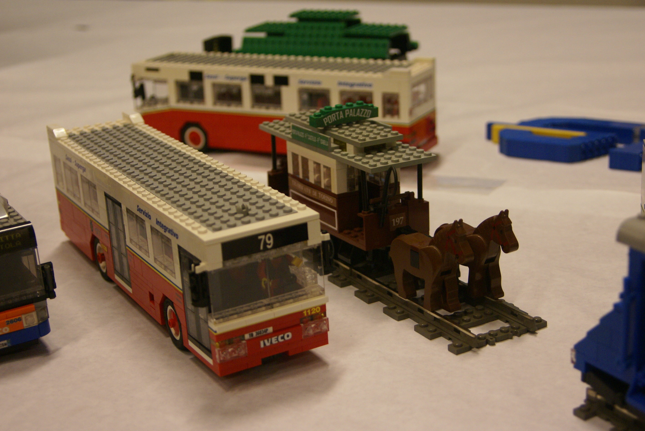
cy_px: 217
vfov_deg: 25.3
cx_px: 328
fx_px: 959
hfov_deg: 37.2
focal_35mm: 54
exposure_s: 1/40
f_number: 4.5
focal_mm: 35
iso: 400
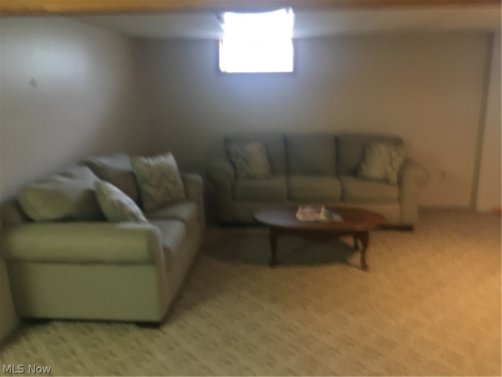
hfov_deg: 61.7
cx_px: 251
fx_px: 421
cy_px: 188
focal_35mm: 29
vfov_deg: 48.2
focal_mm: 4.15
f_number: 2.2
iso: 400
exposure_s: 1/15
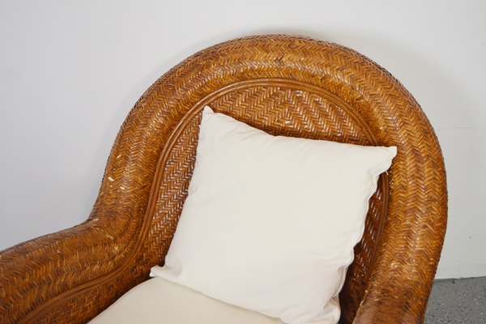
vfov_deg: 31.9
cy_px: 162
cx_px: 243
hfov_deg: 46.4
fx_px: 567
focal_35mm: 42
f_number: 4.5
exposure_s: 1/60
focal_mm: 28
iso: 640
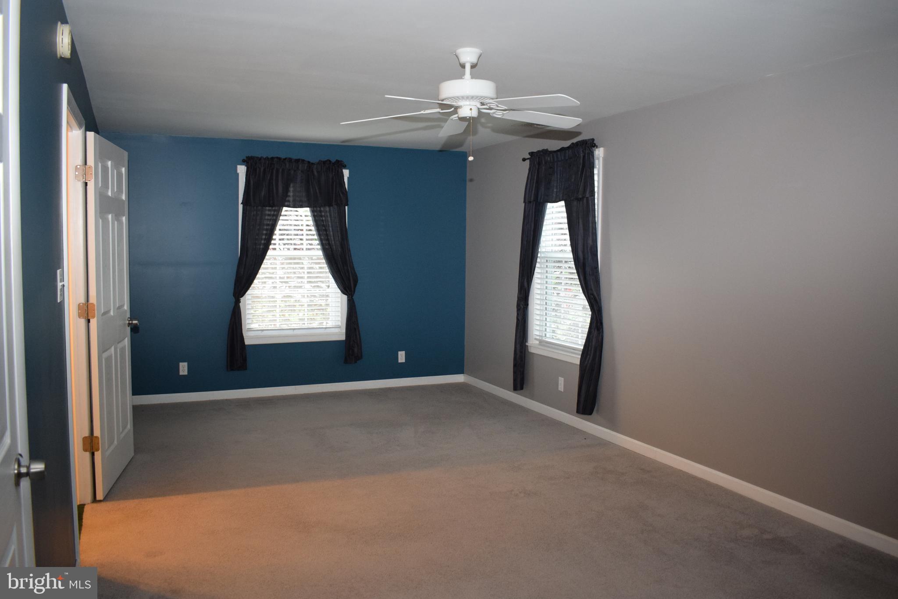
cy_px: 300
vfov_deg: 43.6
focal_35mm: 30
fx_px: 748
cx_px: 449
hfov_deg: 61.9
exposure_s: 1/60
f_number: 3.5
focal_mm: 20
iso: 1800
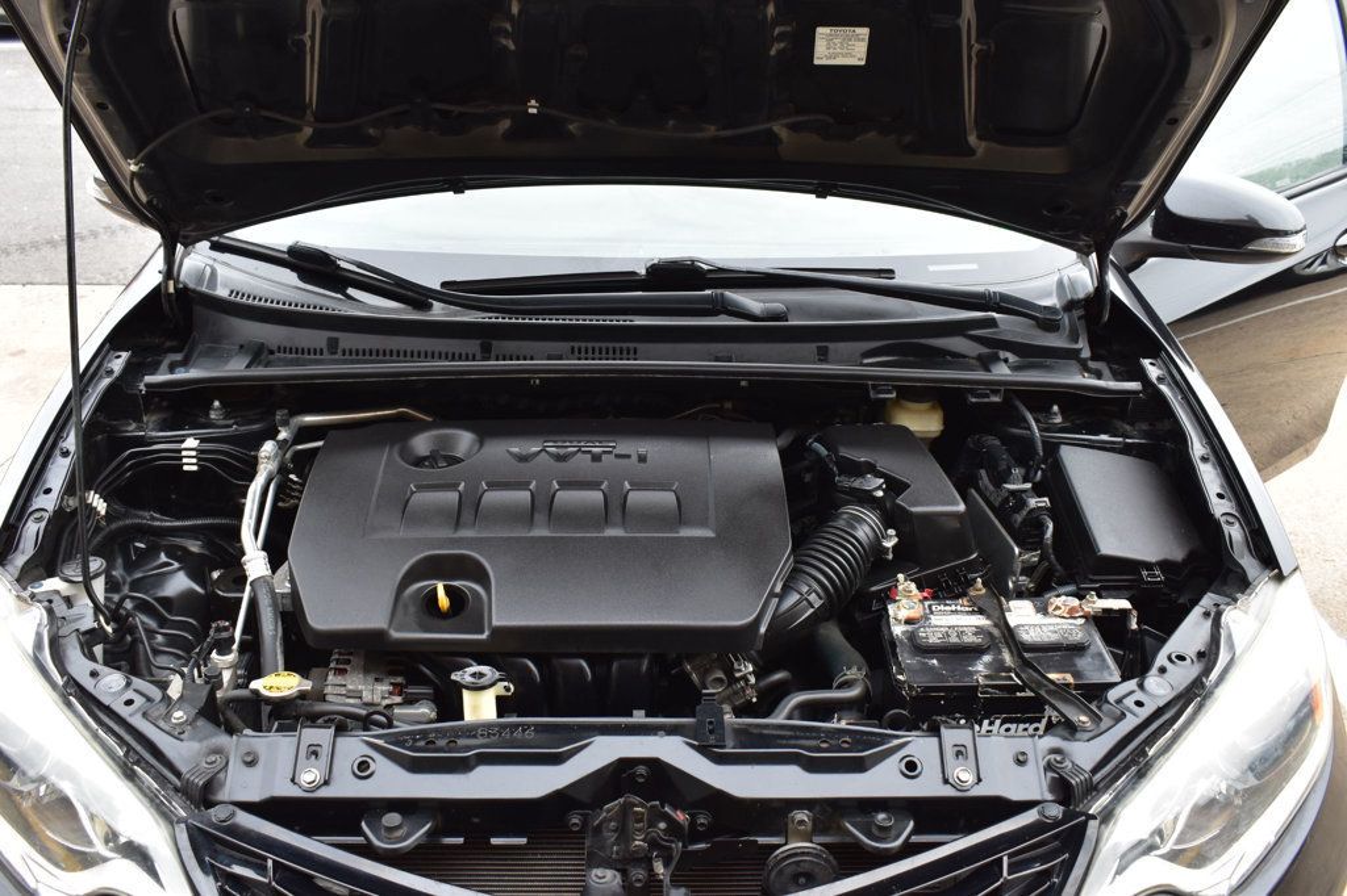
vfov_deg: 39.9
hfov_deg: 57.2
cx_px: 674
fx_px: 1234
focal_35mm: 33
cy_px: 448
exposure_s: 1/60
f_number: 8
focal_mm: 22
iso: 400
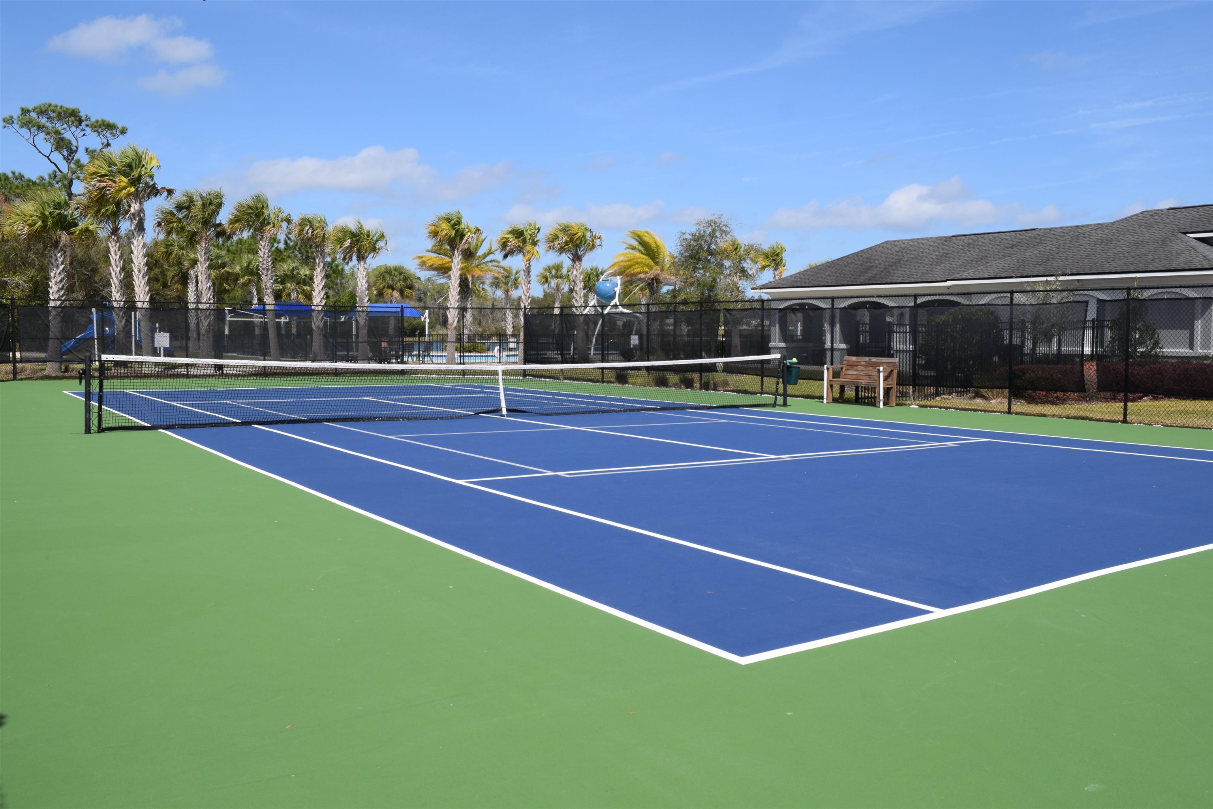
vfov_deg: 43.6
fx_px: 1011
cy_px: 404
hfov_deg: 61.9
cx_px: 606
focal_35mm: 30
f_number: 10
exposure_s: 1/500
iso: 200
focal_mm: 20
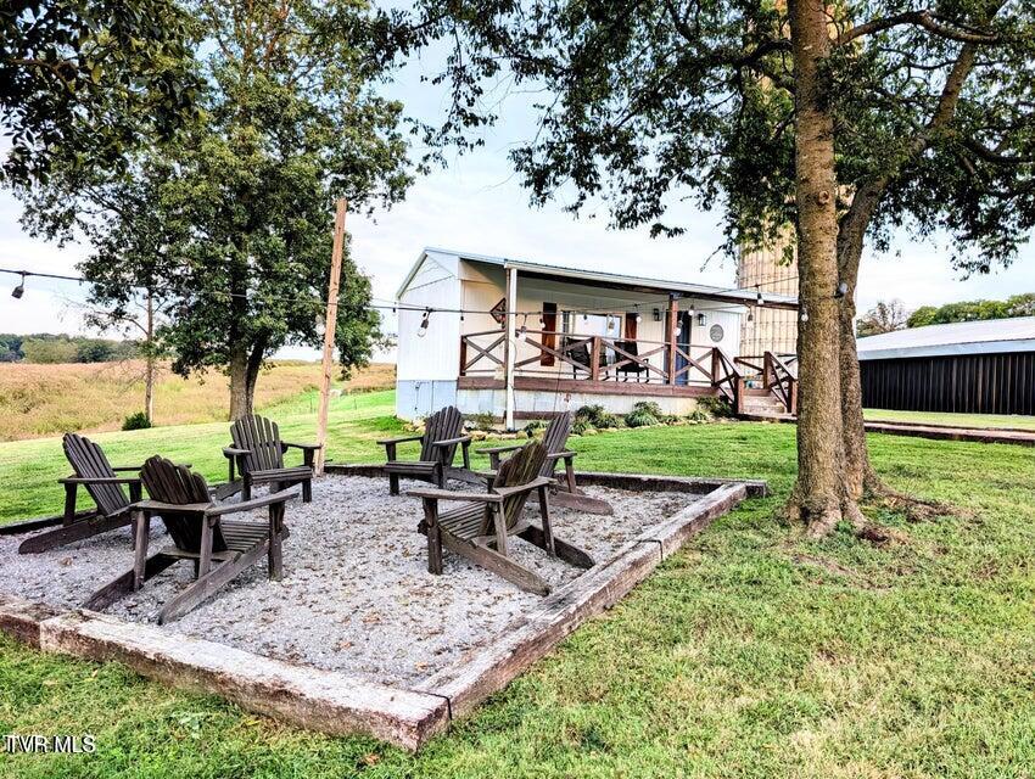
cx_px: 518
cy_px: 390
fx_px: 719
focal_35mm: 24
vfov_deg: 56.9
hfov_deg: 71.5
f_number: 1.68
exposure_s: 1/43.8
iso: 22
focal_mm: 6.9
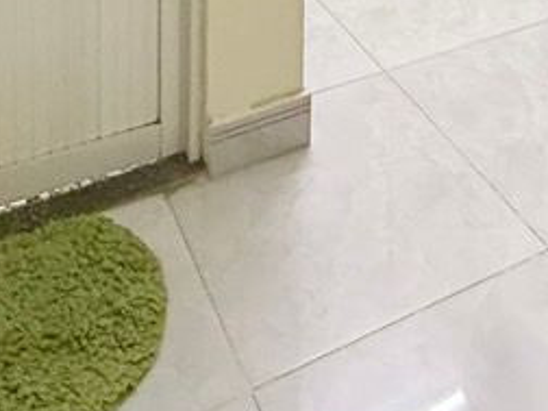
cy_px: -400
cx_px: 348
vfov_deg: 18.0
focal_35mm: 57
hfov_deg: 33.6
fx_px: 902
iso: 320
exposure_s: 1/50
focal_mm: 2.22
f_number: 2.2
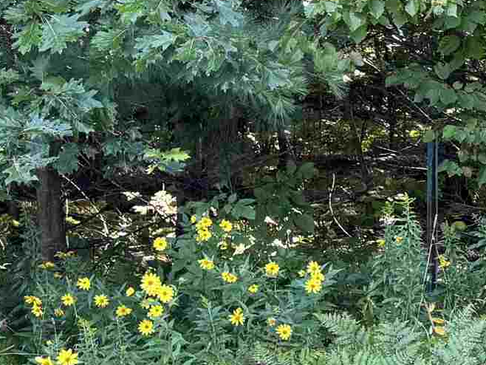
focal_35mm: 112
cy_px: 225
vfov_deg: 13.2
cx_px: 881
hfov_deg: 15.2
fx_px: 1573
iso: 100
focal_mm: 6.76
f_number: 1.78
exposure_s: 1/121
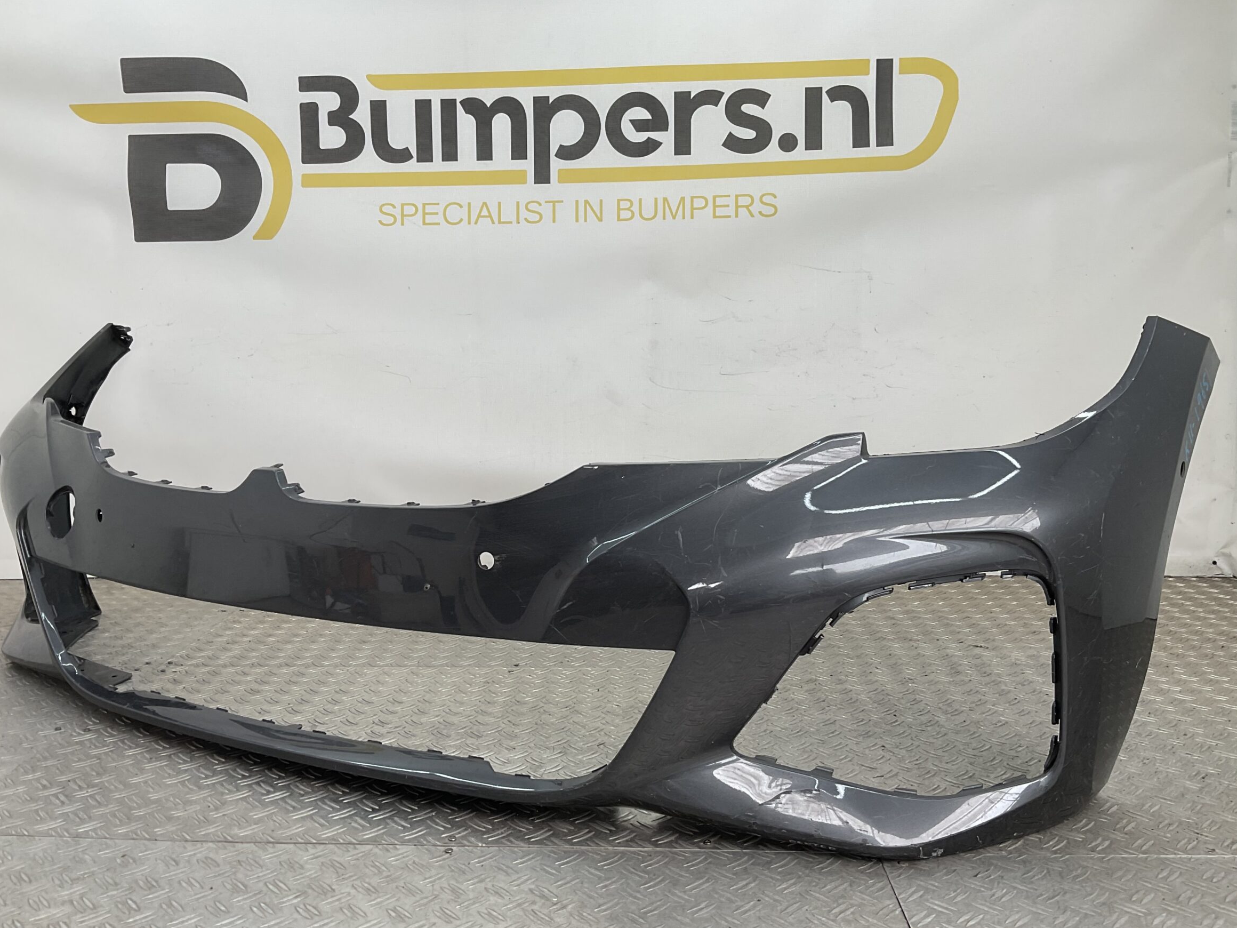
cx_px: 579
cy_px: 483
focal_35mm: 32
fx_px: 1144
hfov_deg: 56.8
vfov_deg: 44.2
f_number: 1.8
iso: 16
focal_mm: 3
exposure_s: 1/149
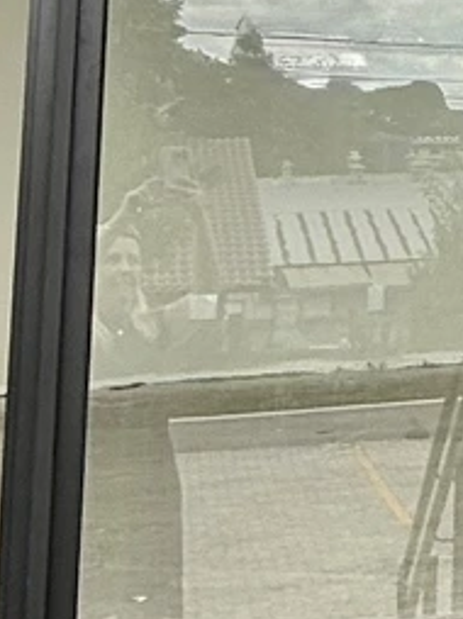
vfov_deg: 17.2
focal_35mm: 106
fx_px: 1894
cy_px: -244
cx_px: 875
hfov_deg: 12.5
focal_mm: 2.22
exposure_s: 1/344
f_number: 2.2
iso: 50
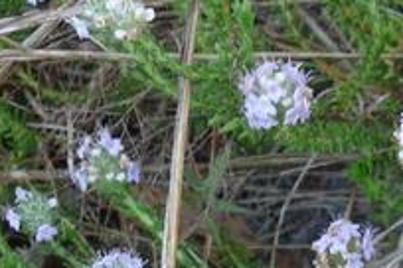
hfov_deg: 14.8
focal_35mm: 137
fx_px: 1534
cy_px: 184
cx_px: 381
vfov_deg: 10.0
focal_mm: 10.4
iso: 125
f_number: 3.5
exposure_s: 1/100
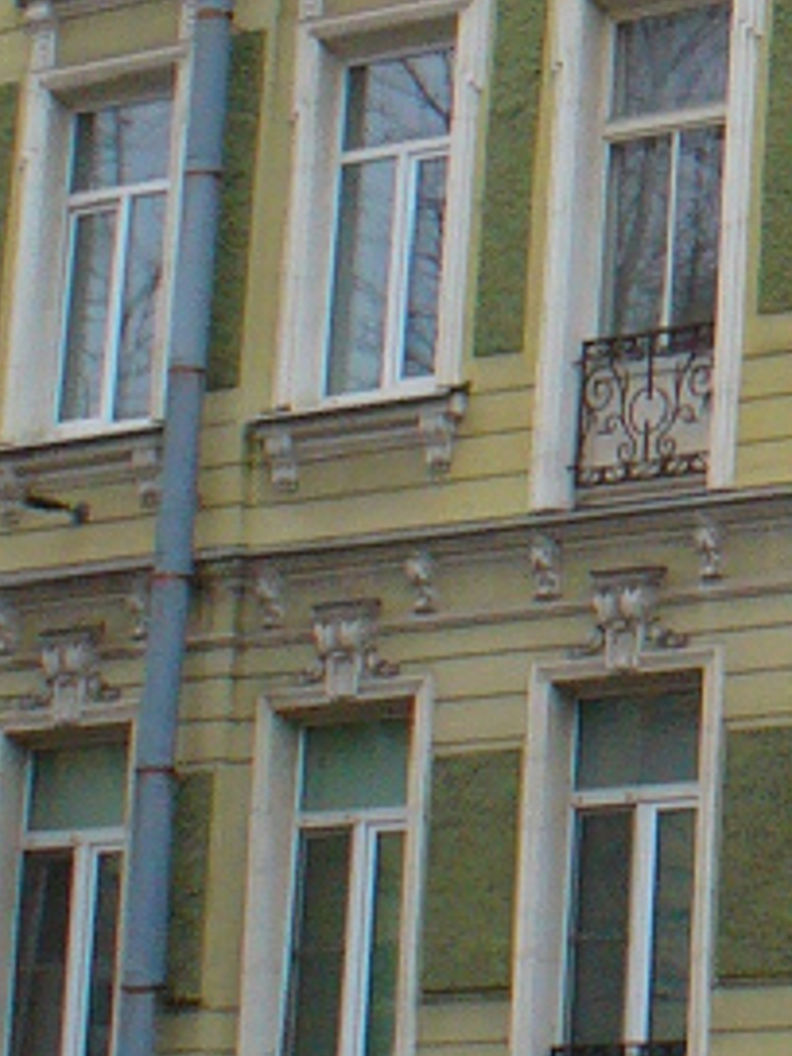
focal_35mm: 177
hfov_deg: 8.1
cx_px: 1419
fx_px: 5400
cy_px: -50
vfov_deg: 11.0
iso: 100
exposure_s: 1/40
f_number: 2.8
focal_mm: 6.1
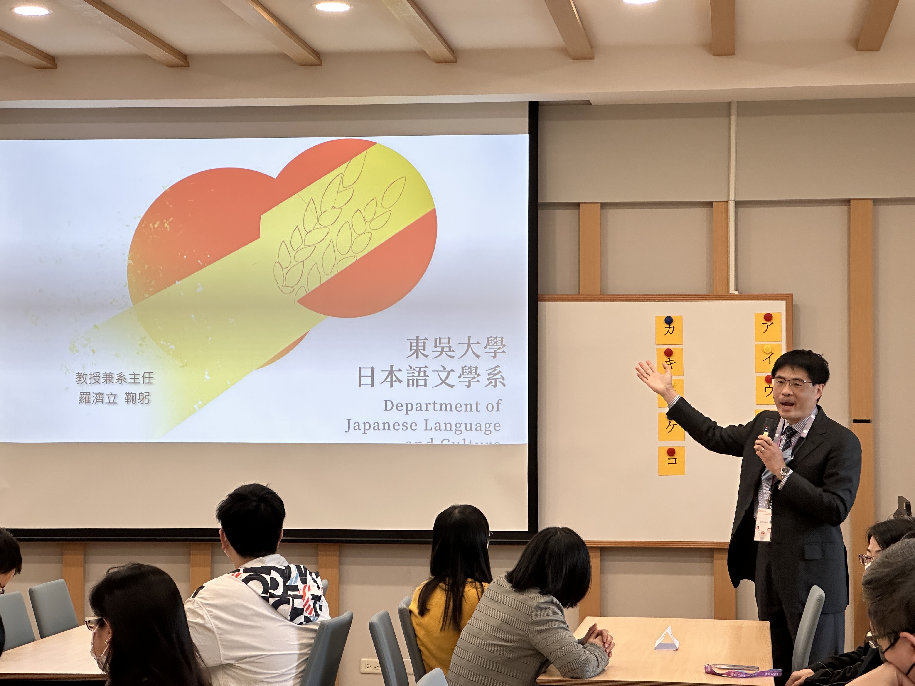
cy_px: 343
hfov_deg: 25.3
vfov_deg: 19.1
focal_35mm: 77
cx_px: 458
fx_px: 2035
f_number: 2.8
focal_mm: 9
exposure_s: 1/120
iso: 125
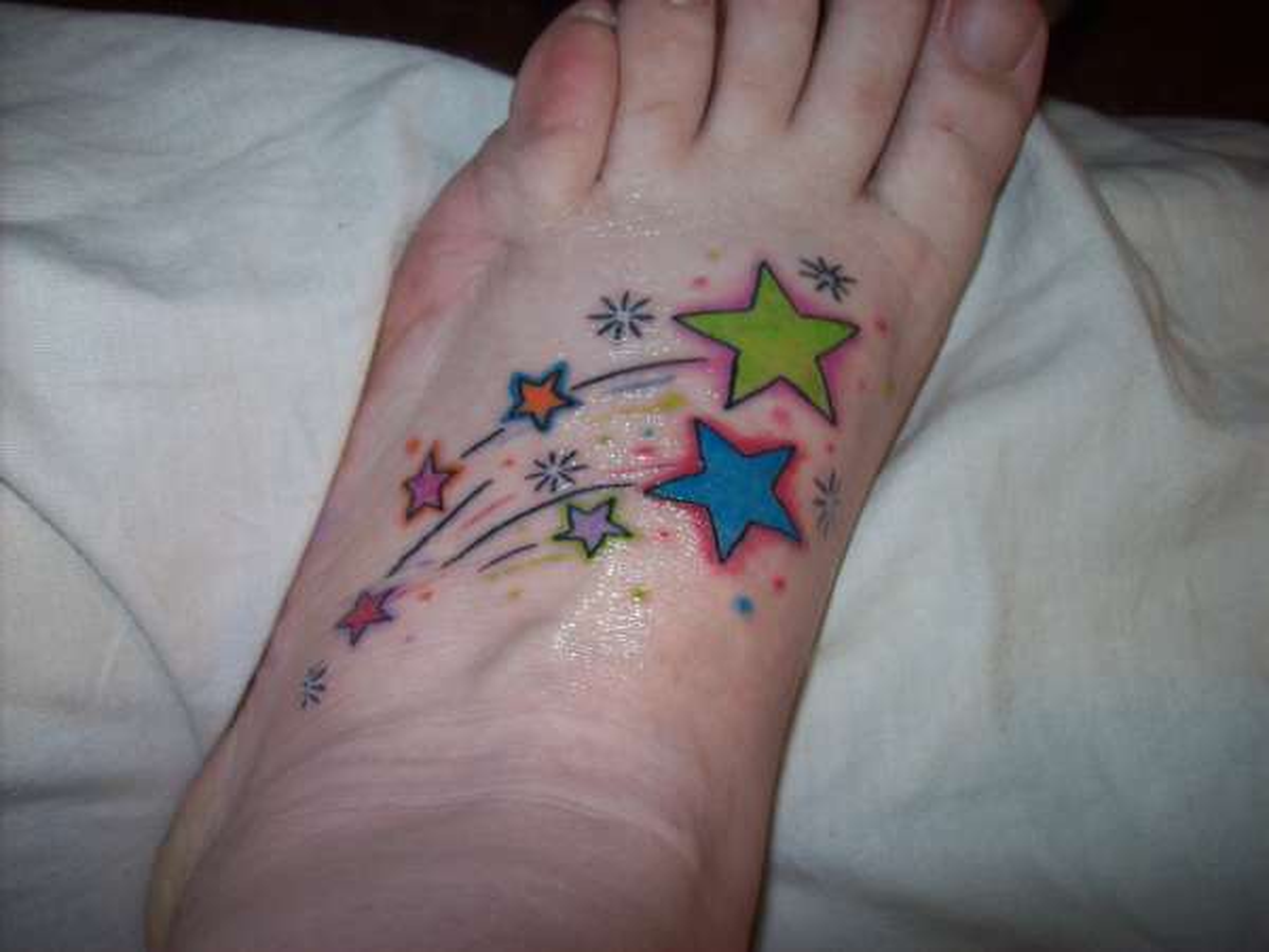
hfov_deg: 51.4
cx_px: 634
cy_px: 476
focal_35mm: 36
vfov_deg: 39.7
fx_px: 1320
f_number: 2.7
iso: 80
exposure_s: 1/64
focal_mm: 6
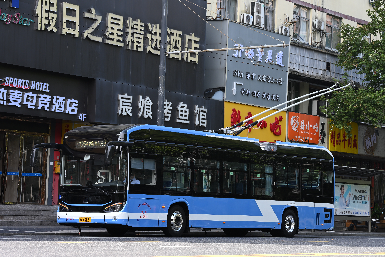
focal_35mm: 110
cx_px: 192
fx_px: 1176
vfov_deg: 12.5
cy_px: 128
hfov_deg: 18.6
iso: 100
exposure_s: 1/60
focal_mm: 110
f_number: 8
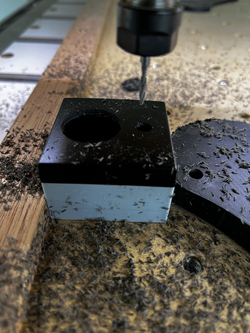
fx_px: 250
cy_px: 166
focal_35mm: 26
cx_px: 125
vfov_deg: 67.3
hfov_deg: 53.1
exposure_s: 1/65
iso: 125
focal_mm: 5.1
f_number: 1.6
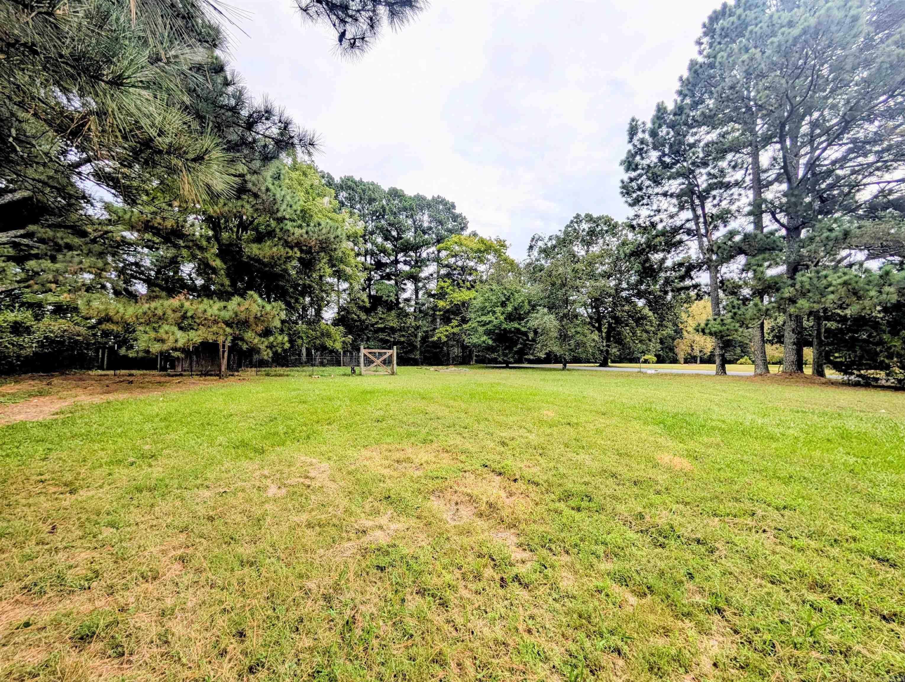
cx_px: 452
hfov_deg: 110.5
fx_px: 314
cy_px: 341
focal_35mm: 12
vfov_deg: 94.6
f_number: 1.7
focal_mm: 2.02
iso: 53
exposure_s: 1/2924
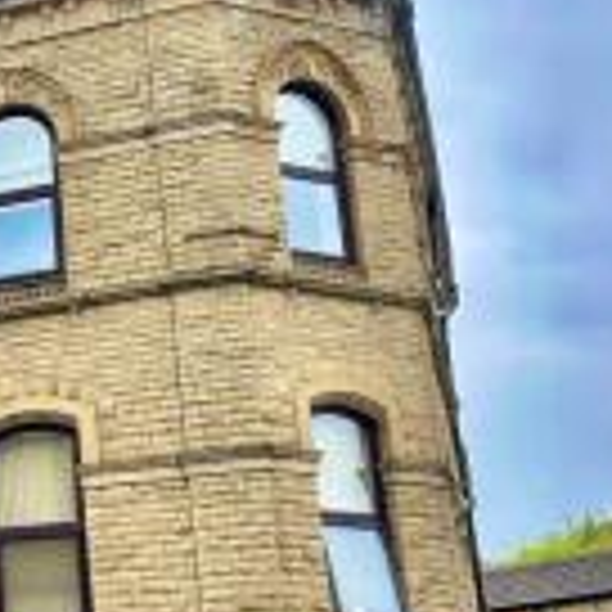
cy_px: 529
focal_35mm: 66
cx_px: -322
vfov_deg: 25.4
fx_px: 1320
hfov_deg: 21.6
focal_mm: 6.86
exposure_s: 1/564
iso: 80
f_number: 1.78
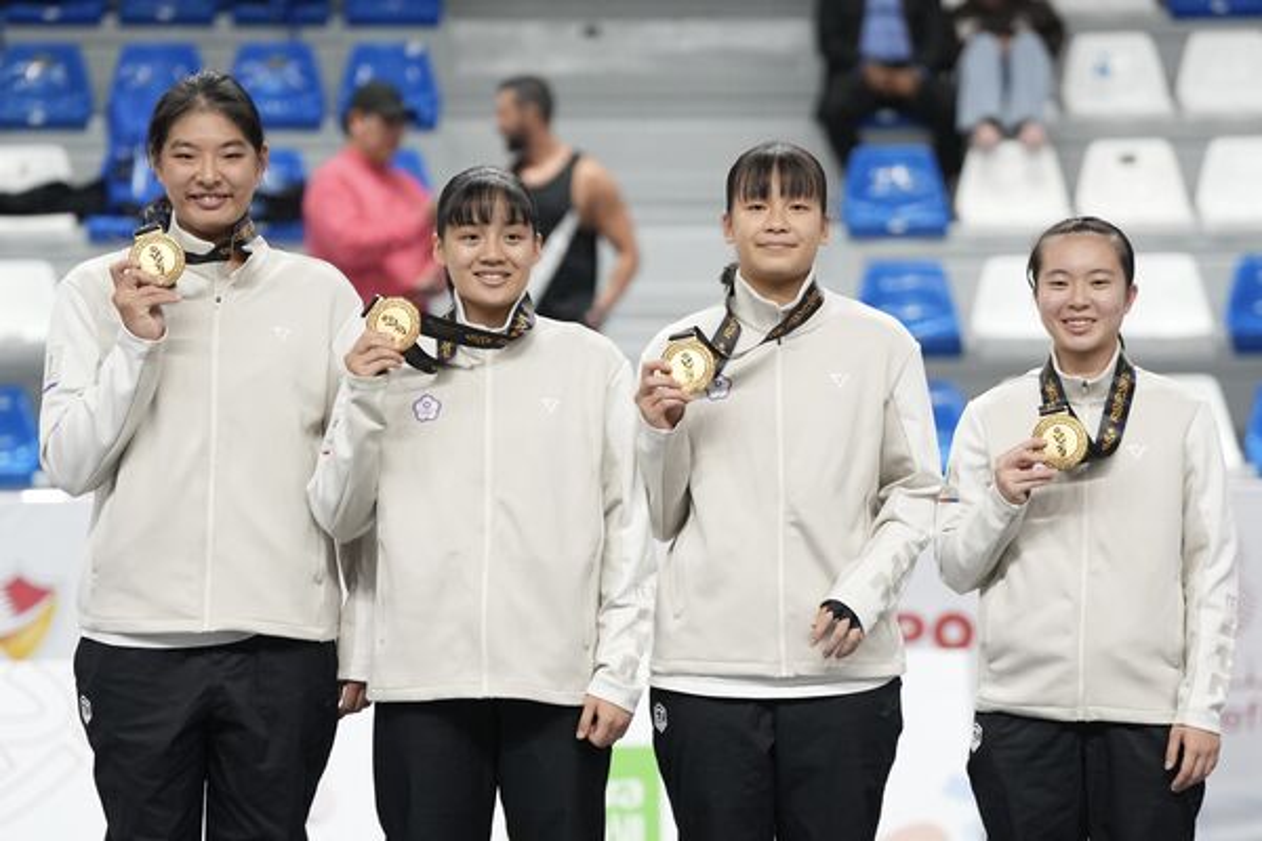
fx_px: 4522
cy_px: 420
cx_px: 631
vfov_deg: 10.6
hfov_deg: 15.9
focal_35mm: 129
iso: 3200
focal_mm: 129
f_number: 2.8
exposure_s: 1/800
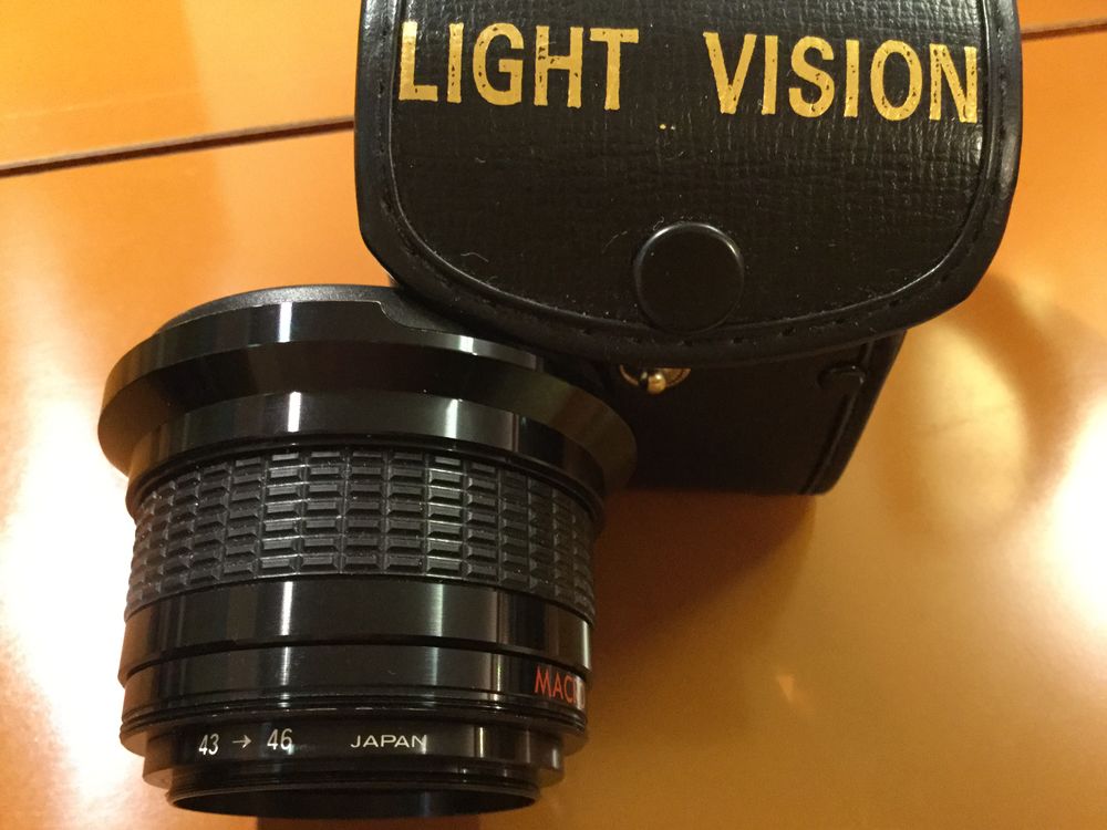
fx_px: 991
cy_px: 415
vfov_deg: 45.4
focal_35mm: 31
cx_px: 554
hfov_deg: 58.4
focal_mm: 3.3
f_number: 2.4
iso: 320
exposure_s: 1/17
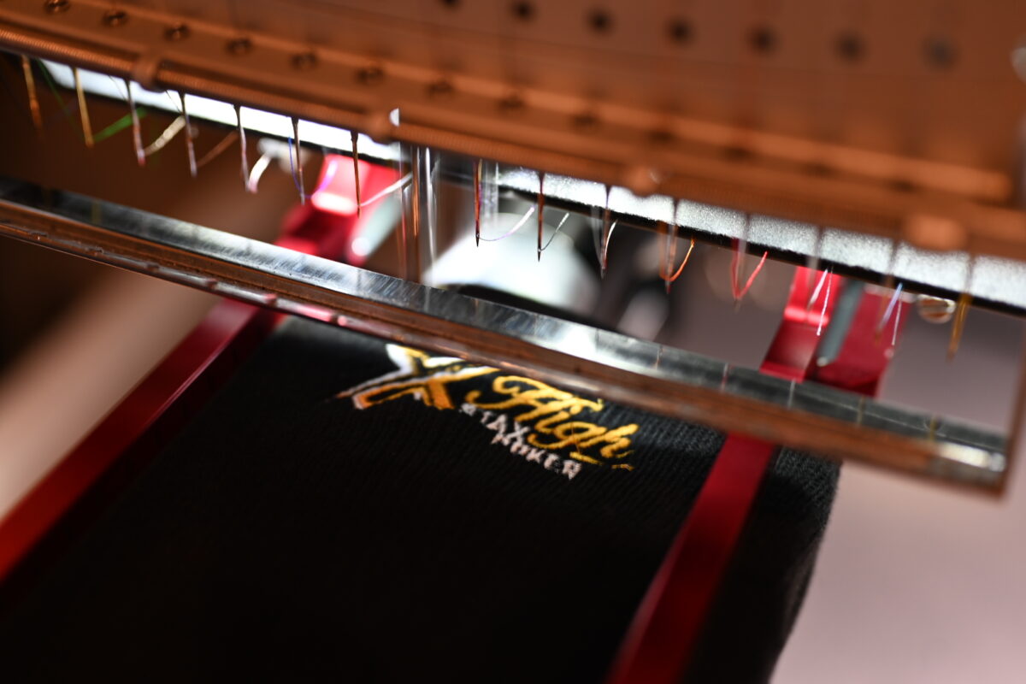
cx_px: 513
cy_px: 342
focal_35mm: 50
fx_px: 1425
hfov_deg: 39.6
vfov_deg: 27.0
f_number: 2.2
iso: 200
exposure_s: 1/20
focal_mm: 50
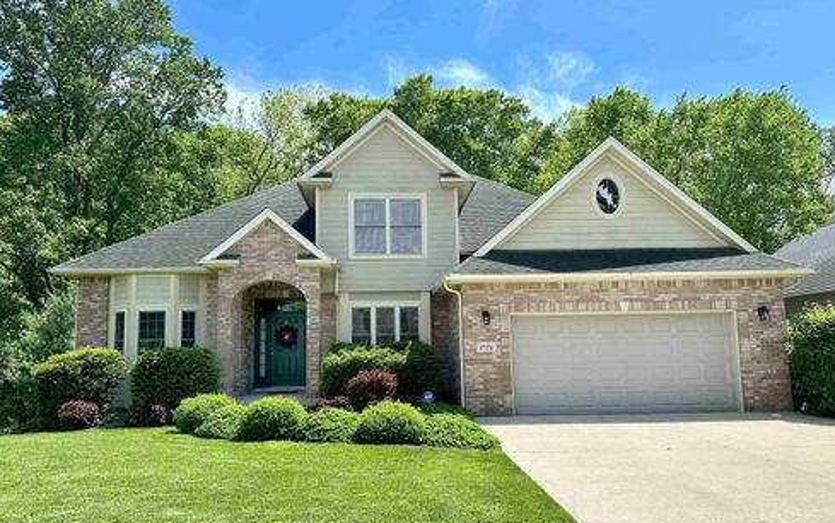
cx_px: 413
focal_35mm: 26
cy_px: 291
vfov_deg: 47.5
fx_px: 592
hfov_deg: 70.4
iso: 80
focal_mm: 6.86
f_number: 1.78
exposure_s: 1/3247
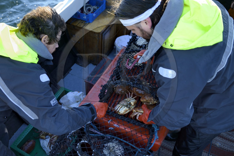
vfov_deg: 44.9
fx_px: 188
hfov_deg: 63.7
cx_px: 117
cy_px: 78
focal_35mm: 29
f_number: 2.8
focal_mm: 29
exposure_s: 1/800
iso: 400
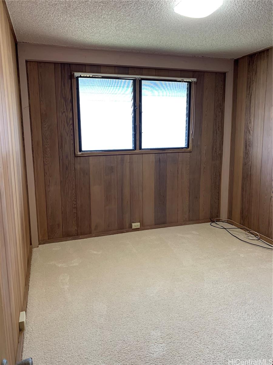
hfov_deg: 53.1
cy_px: 182
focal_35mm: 26
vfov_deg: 67.3
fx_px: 273
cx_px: 136
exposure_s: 1/60
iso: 200
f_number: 1.8
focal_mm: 4.25
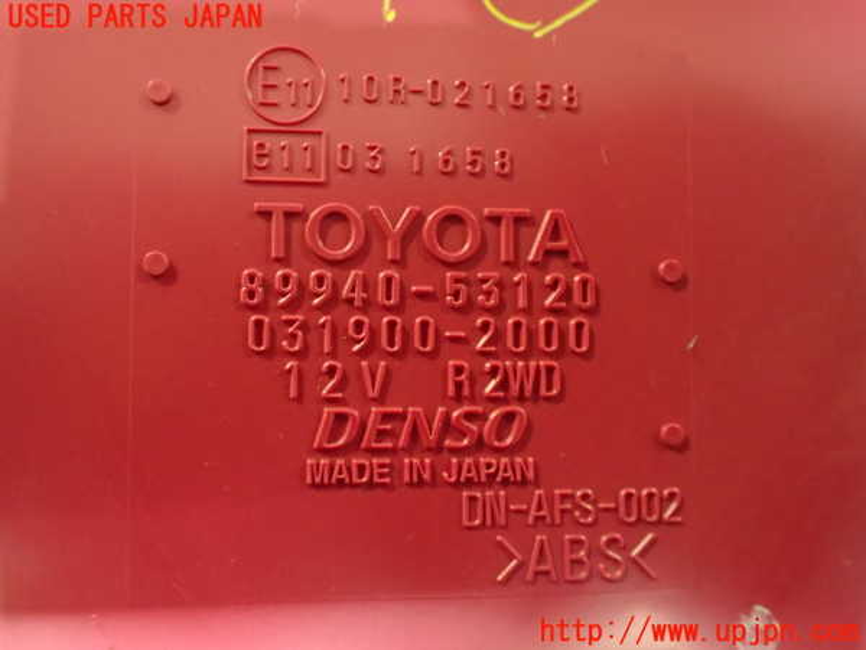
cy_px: 325
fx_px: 751
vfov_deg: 46.8
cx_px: 433
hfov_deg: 60.0
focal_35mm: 30
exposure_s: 1/30
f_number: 2.3
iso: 1250
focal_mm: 5.4
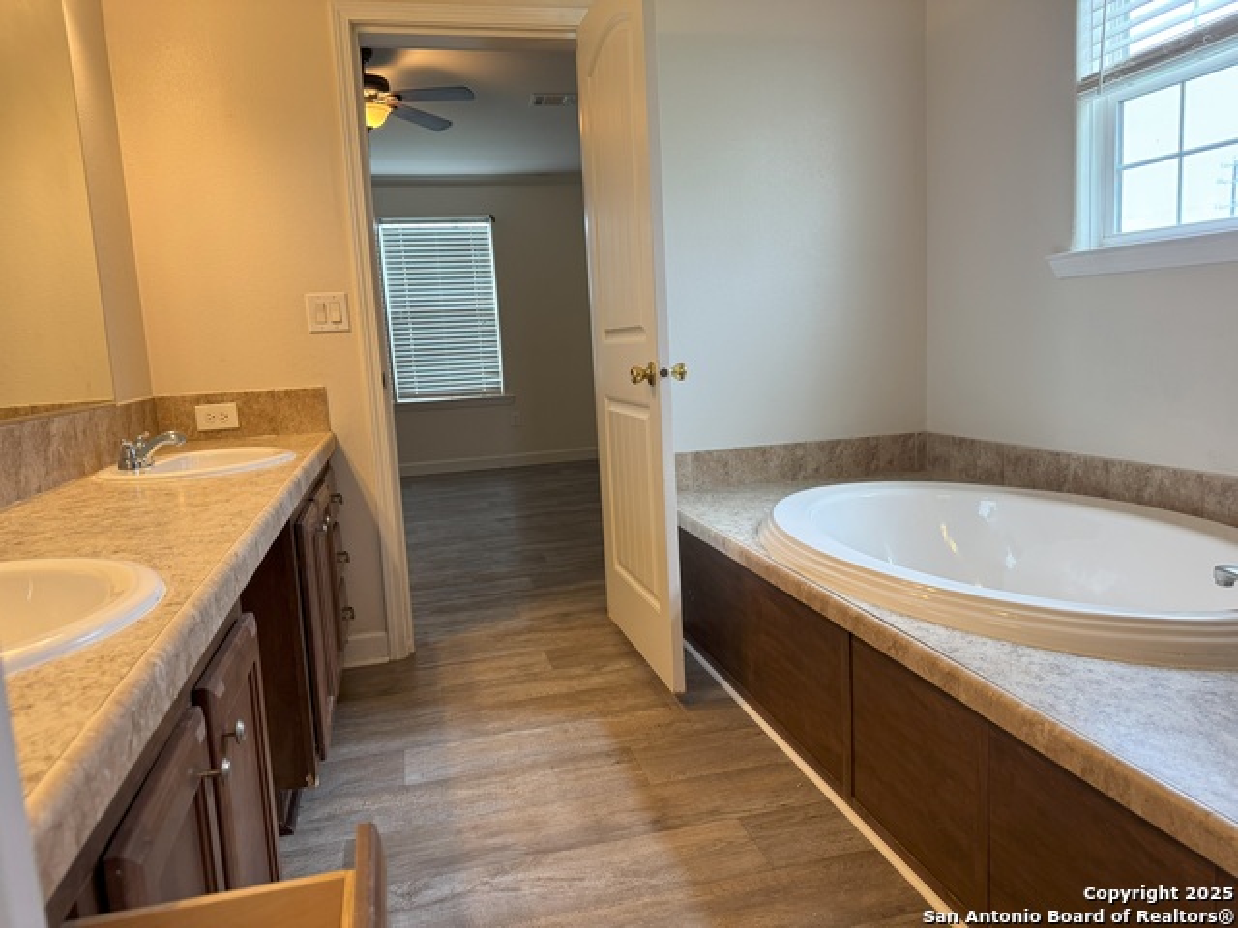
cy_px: 464
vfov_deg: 56.8
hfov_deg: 71.6
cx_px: 619
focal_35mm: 24
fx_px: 858
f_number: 1.78
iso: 160
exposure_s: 1/120
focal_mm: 6.76
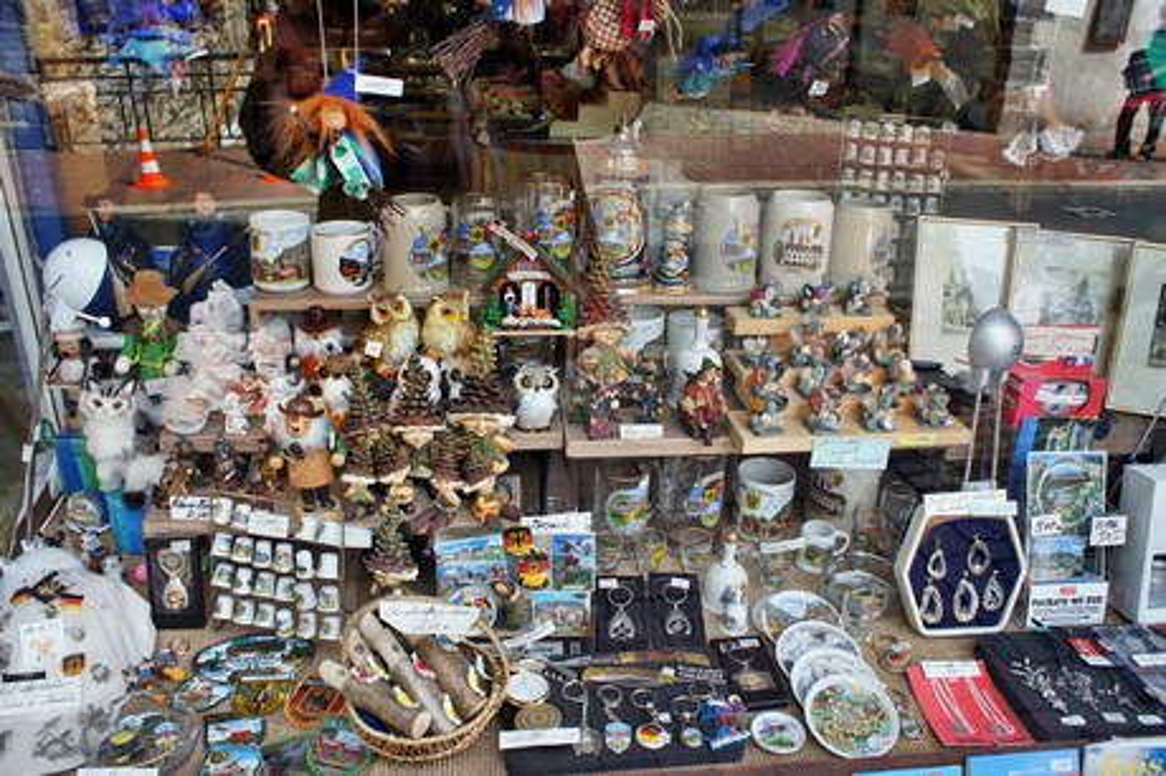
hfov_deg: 67.4
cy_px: 388
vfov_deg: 47.9
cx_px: 583
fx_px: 874
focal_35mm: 27
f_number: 5.6
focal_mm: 18
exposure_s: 1/80
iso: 200
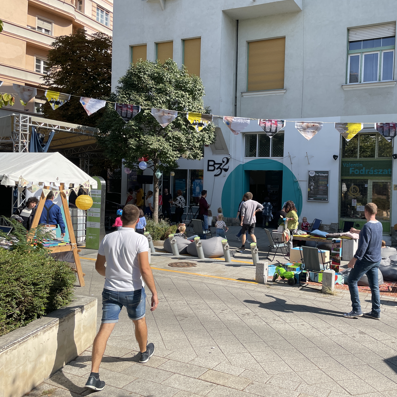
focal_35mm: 31
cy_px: 197
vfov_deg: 52.5
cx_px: 256
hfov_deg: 51.8
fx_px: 402
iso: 32
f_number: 1.6
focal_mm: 4.2
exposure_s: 1/2020
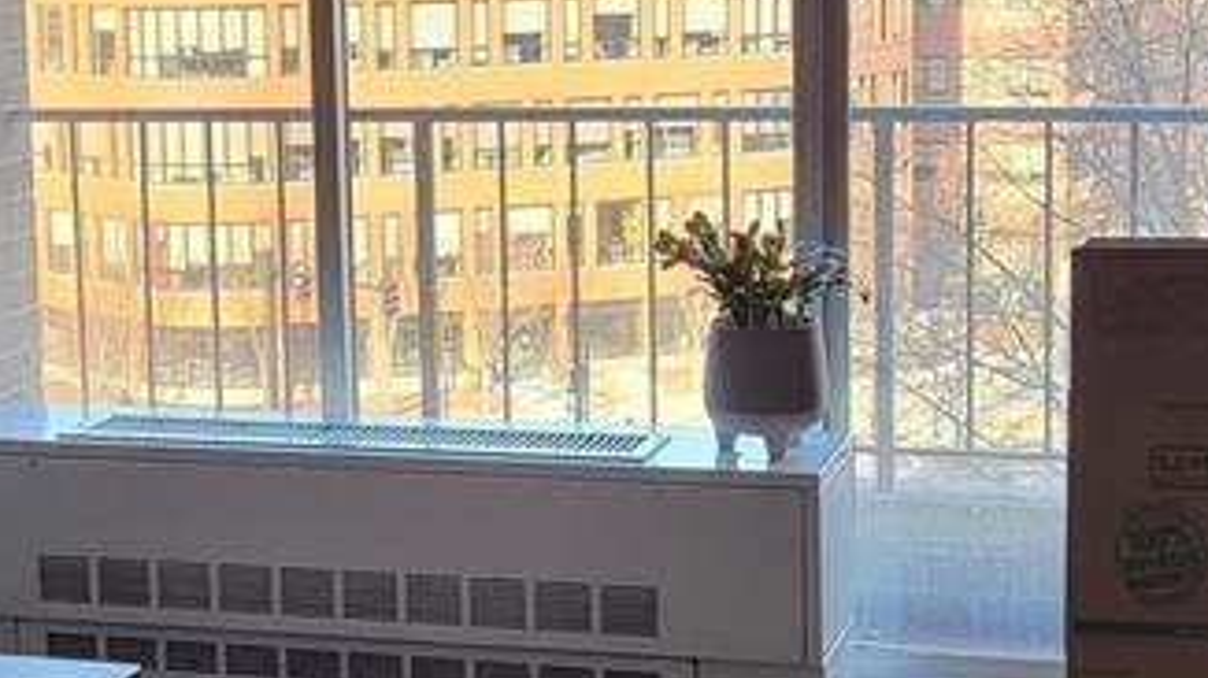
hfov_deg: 23.9
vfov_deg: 13.6
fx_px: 2849
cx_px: 493
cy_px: 389
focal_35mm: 89
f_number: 1.8
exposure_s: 1/120
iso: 64
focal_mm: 5.4
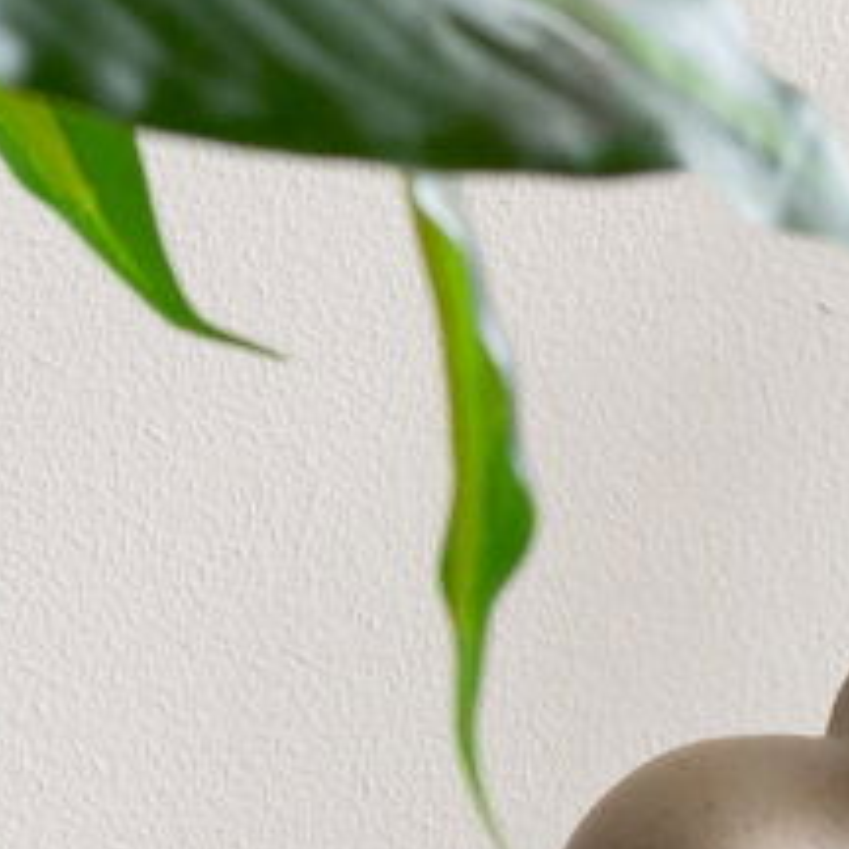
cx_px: 597
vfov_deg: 2.1
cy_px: -582
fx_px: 23558
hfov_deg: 2.1
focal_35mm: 849
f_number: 6.3
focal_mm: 135
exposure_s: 1/100
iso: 160
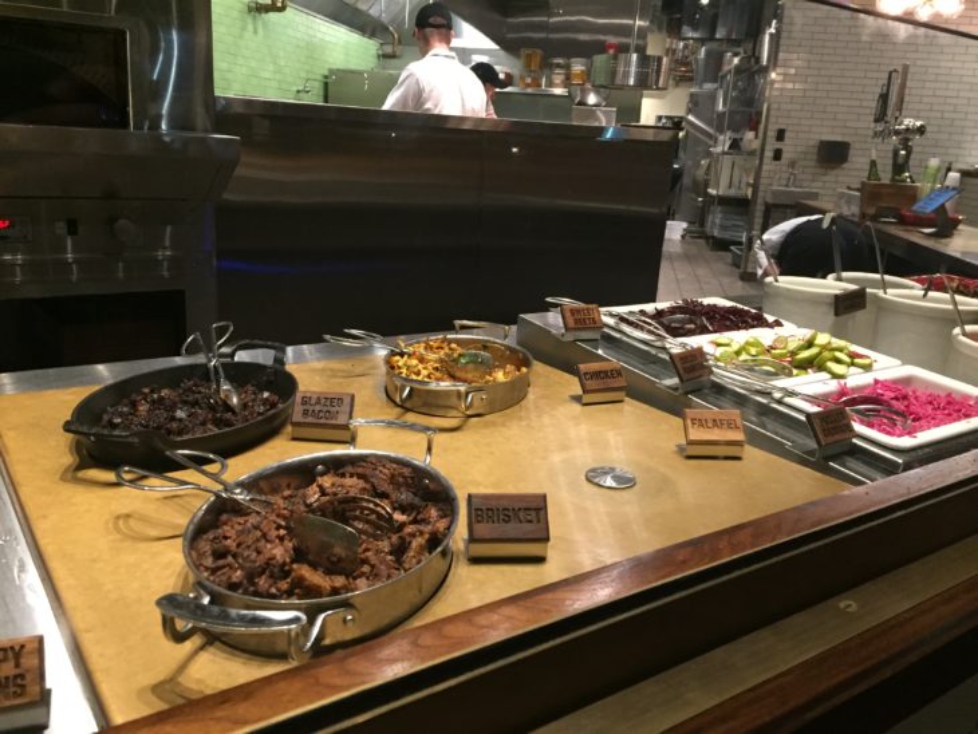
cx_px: 489
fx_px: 820
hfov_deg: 61.6
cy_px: 367
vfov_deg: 48.3
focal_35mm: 29
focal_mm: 4.15
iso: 250
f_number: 2.2
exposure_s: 1/30
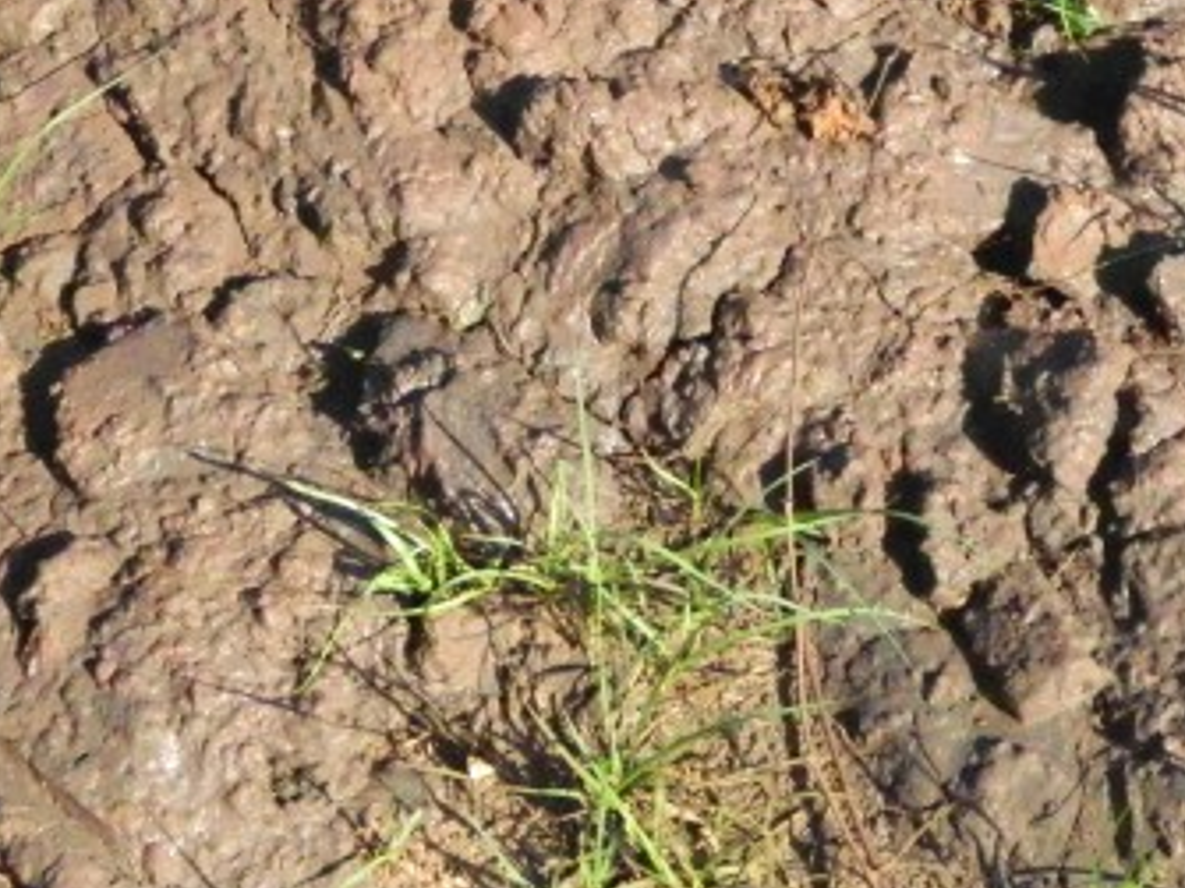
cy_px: -7
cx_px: 580
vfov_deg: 14.8
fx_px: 3354
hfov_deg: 20.0
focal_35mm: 98
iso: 1600
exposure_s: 1/1000
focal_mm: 7.3
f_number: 9.8
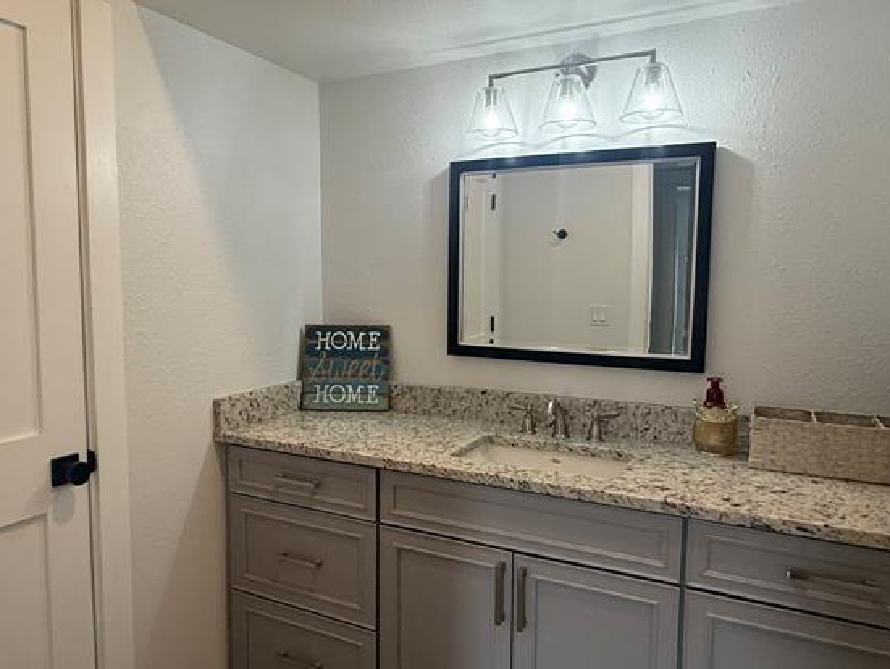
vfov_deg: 53.1
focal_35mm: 26
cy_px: 333
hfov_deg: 67.2
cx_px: 409
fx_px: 669
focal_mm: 2.22
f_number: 2.2
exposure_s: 1/120
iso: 160
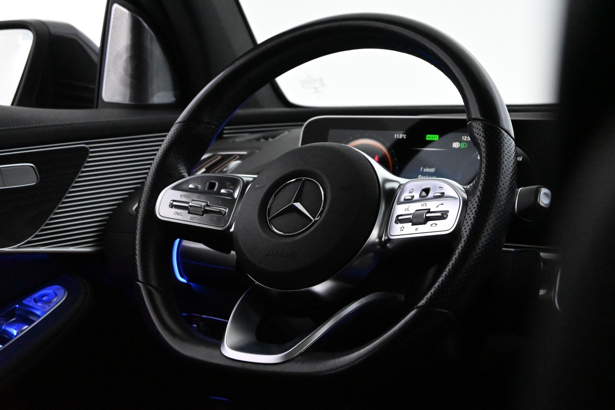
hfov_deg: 28.6
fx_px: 1204
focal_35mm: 70
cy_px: 205
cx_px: 308
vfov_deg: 19.3
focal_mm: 47
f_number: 6
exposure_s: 1/80
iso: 12800
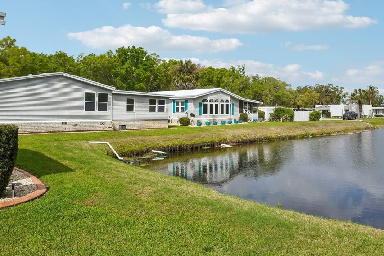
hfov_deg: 61.7
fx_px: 320
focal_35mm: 30
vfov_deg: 43.5
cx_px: 216
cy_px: 114
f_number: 20
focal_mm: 20
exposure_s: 1/80
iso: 100
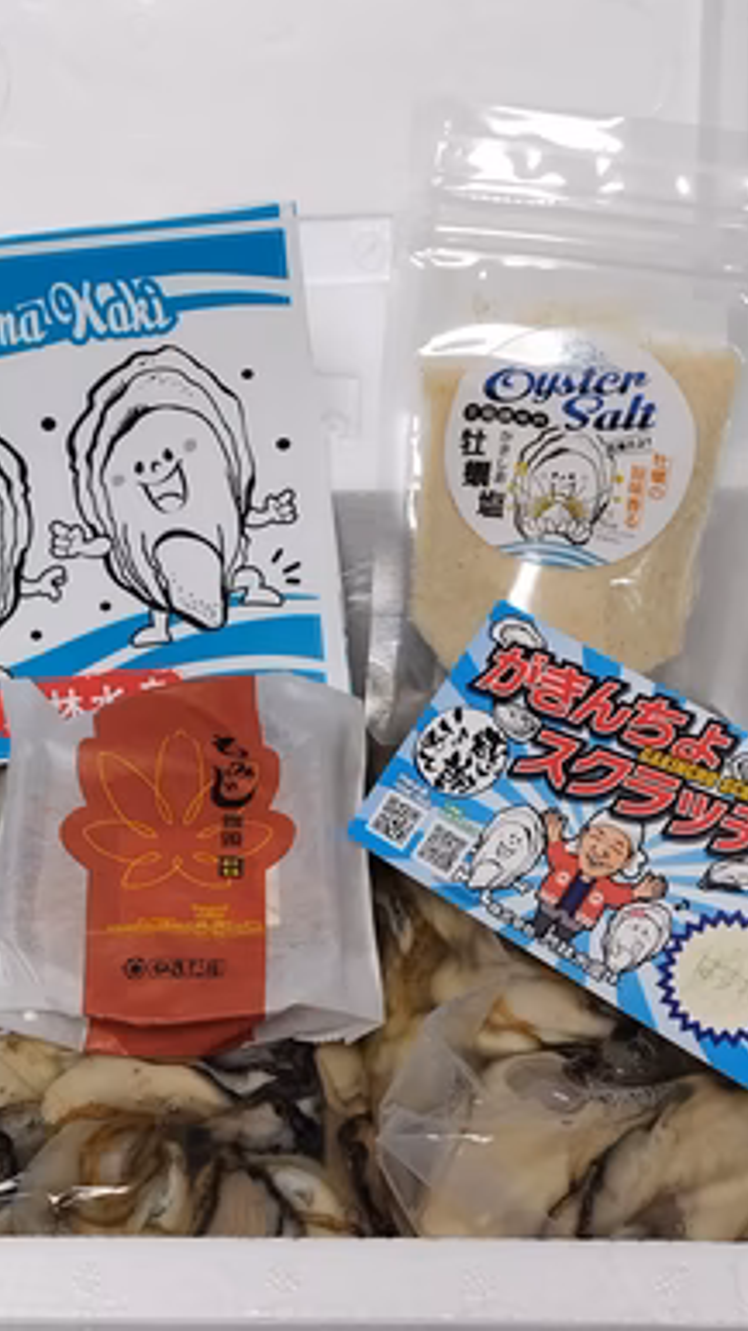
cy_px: 683
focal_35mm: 26
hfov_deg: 44.1
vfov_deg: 71.9
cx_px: 286
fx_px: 917
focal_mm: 5.5
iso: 170
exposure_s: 1/120
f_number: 1.9
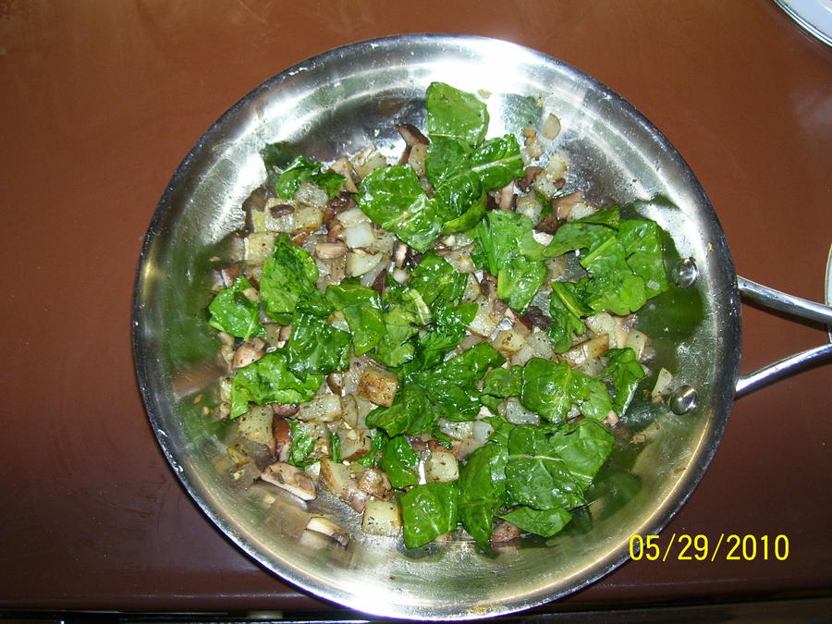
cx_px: 416
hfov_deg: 50.1
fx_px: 889
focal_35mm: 37
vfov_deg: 38.7
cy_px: 312
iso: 125
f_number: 2.7
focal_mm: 6
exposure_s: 1/60
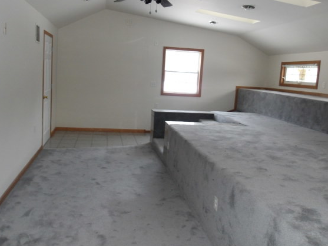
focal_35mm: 31
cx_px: 151
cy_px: 112
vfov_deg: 45.4
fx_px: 294
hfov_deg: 58.3
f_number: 3
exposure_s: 1/60
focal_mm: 4.9
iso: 400
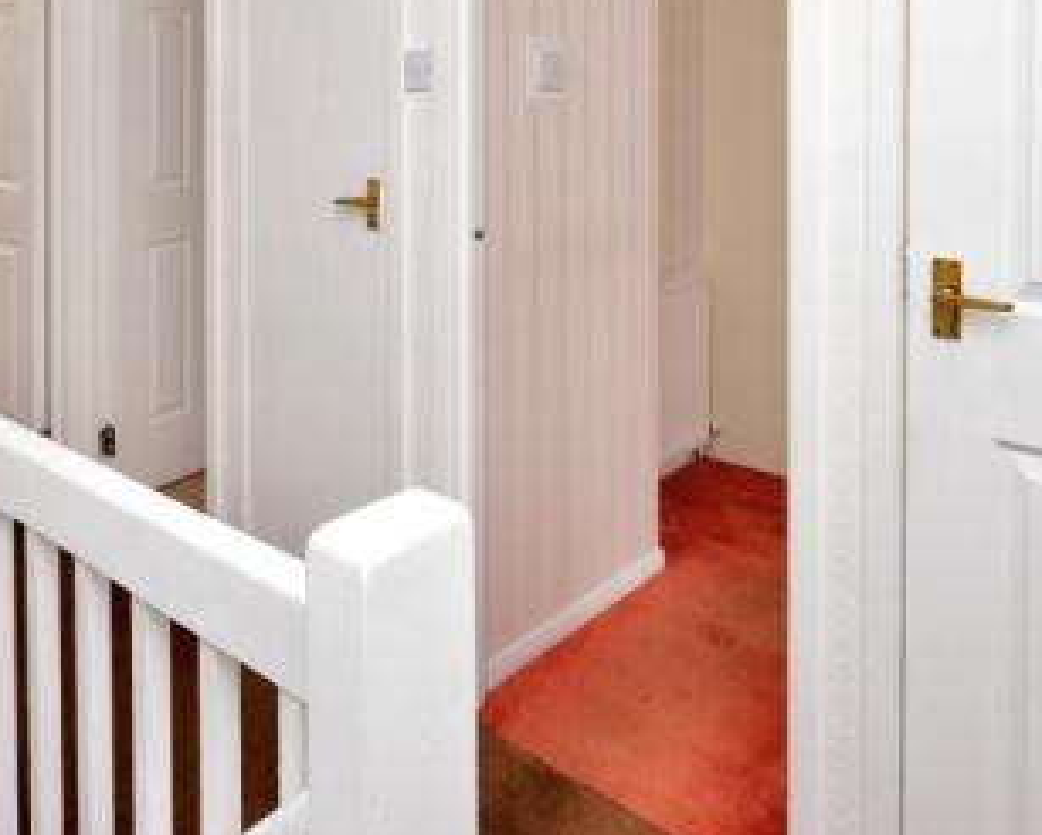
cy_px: 124
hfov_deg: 58.6
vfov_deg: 45.1
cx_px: 473
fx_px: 926
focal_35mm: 30
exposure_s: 1/80
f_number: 9
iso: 800
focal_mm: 10
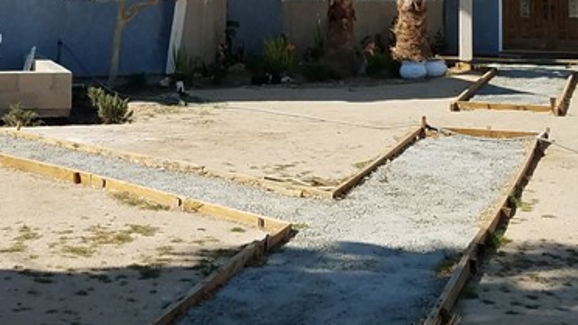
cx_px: 239
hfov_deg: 27.1
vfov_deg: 14.6
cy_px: -132
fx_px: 1195
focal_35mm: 78
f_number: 1.7
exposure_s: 1/2048
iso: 40
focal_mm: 4.2
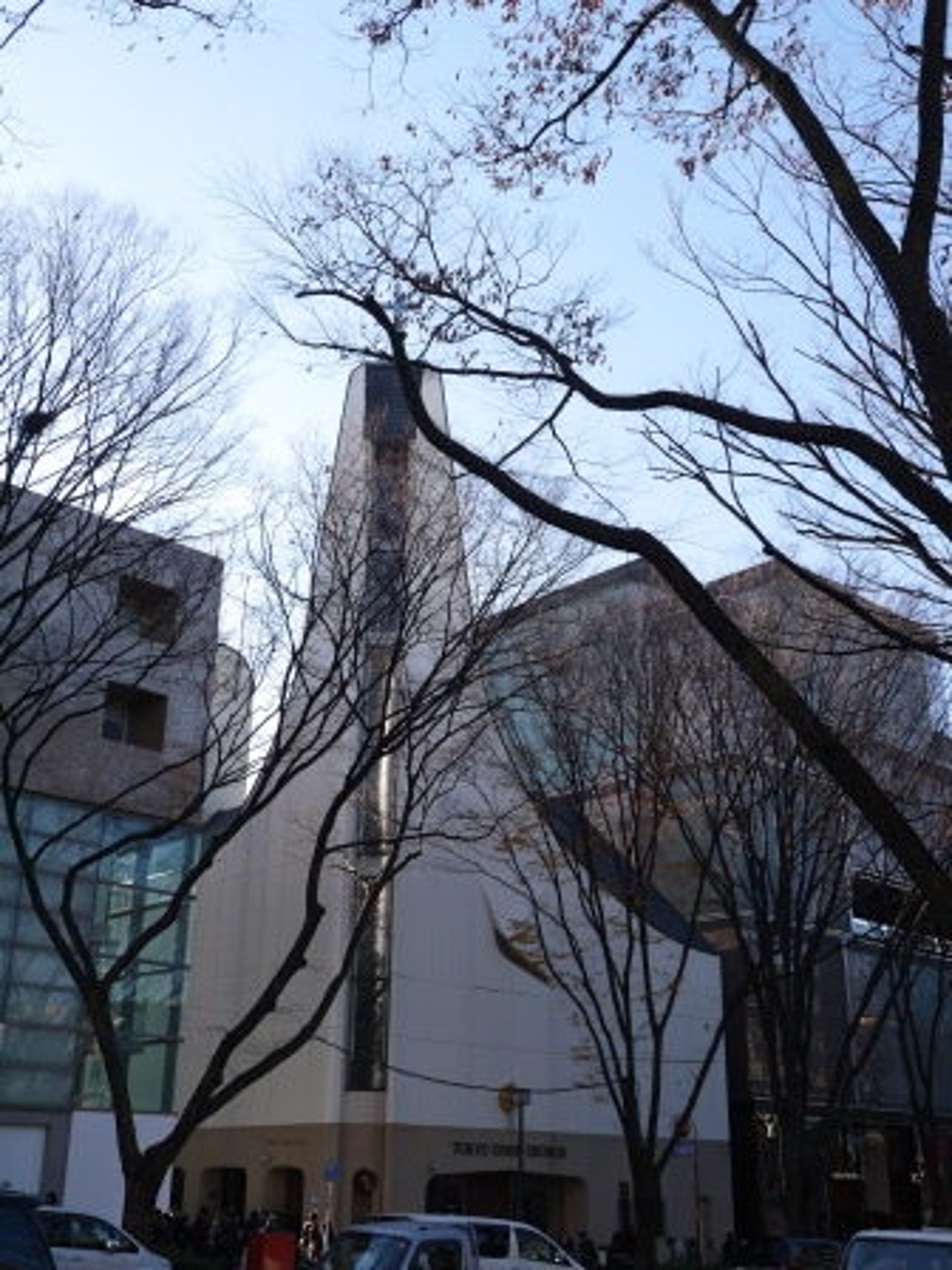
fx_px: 1393
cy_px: 635
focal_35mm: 38
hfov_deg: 37.7
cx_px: 476
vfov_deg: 49.0
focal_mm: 19
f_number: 7.1
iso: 160
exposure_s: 1/250
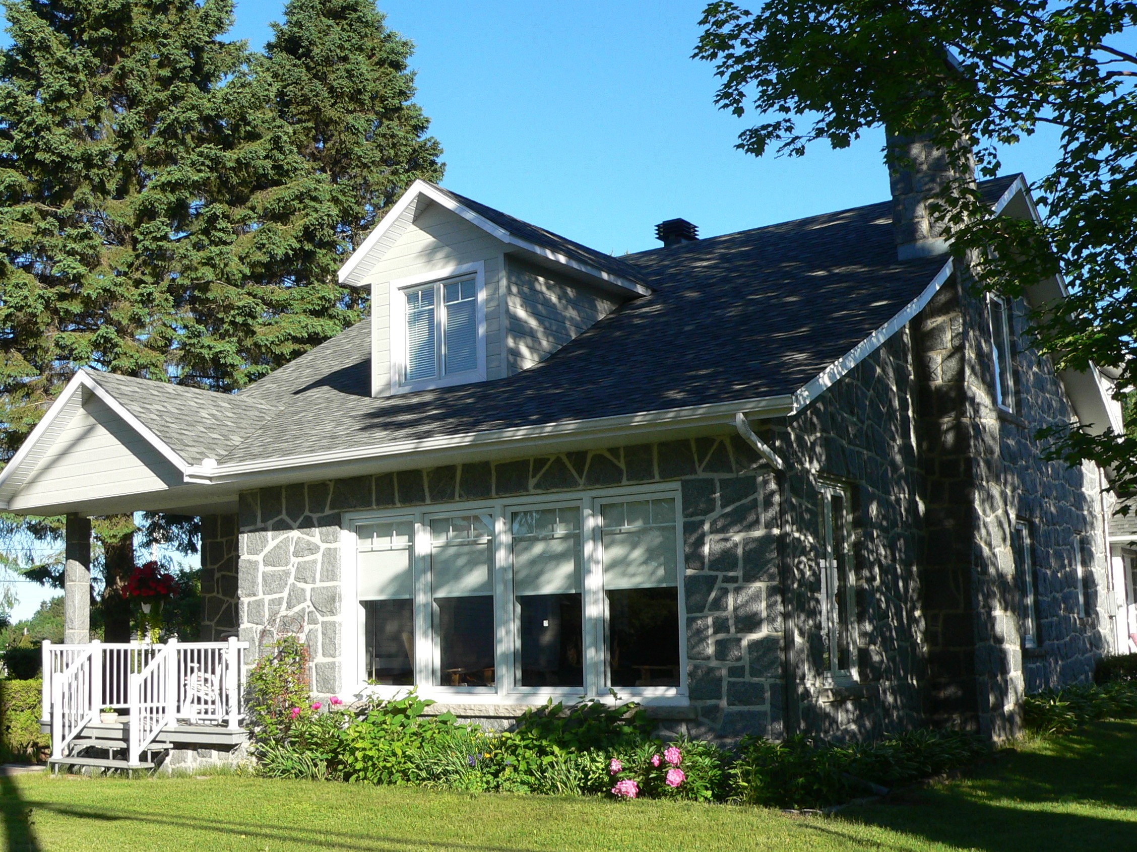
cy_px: 426
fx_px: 1182
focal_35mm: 36
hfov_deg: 51.4
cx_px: 568
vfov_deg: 39.6
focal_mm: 6
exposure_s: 1/320
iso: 80
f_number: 4
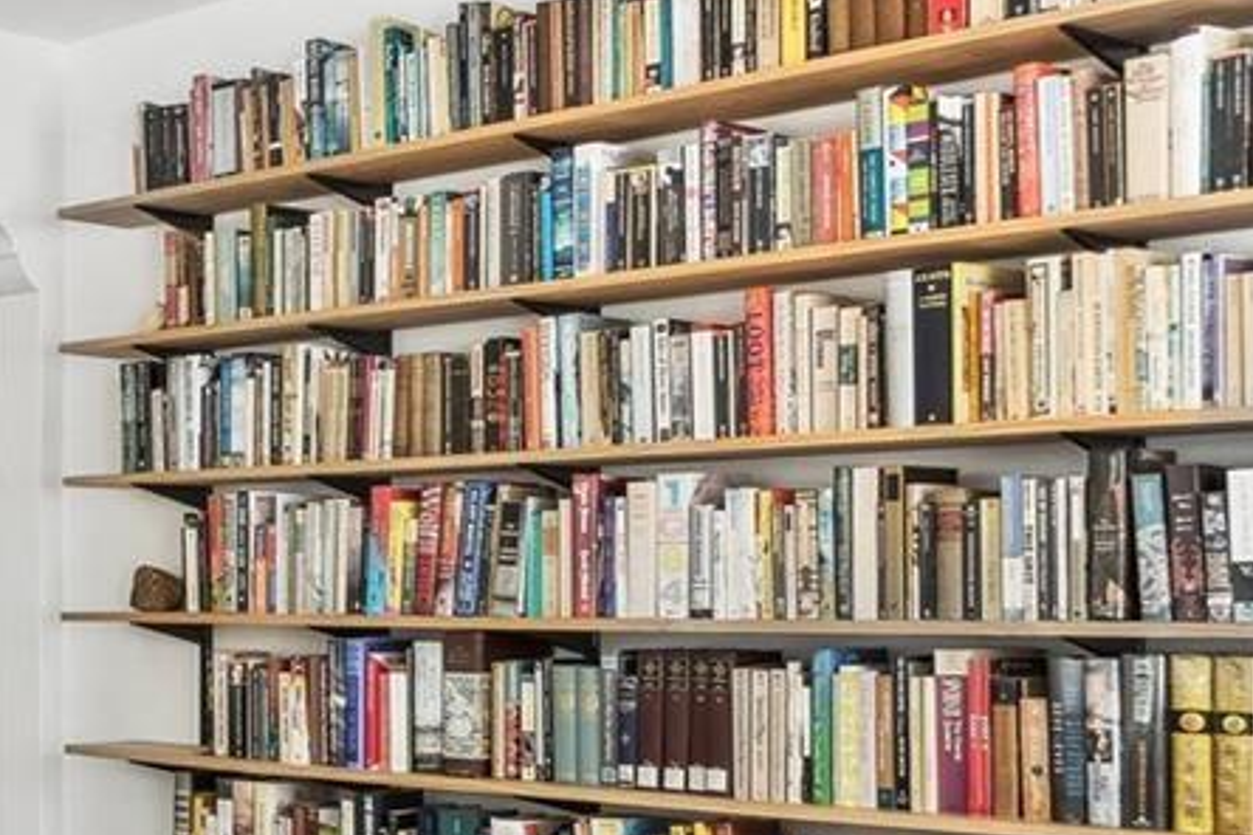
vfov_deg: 25.0
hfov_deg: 27.5
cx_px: -547
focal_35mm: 54
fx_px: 1879
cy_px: 525
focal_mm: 10
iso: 200
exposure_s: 1/20
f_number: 8
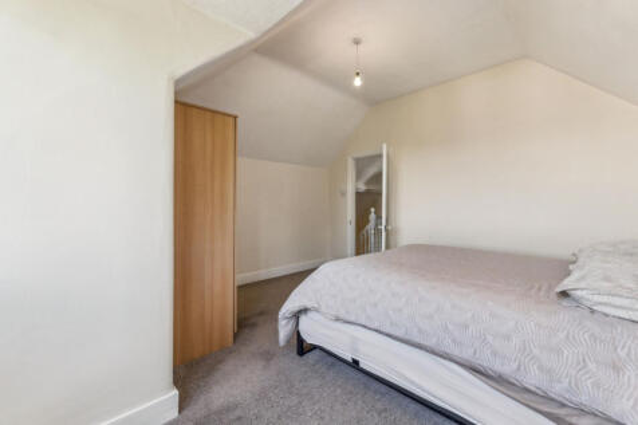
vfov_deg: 77.3
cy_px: 212
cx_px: 319
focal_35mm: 15
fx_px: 266
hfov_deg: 100.4
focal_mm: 10
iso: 200
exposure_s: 1/125
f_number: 3.2
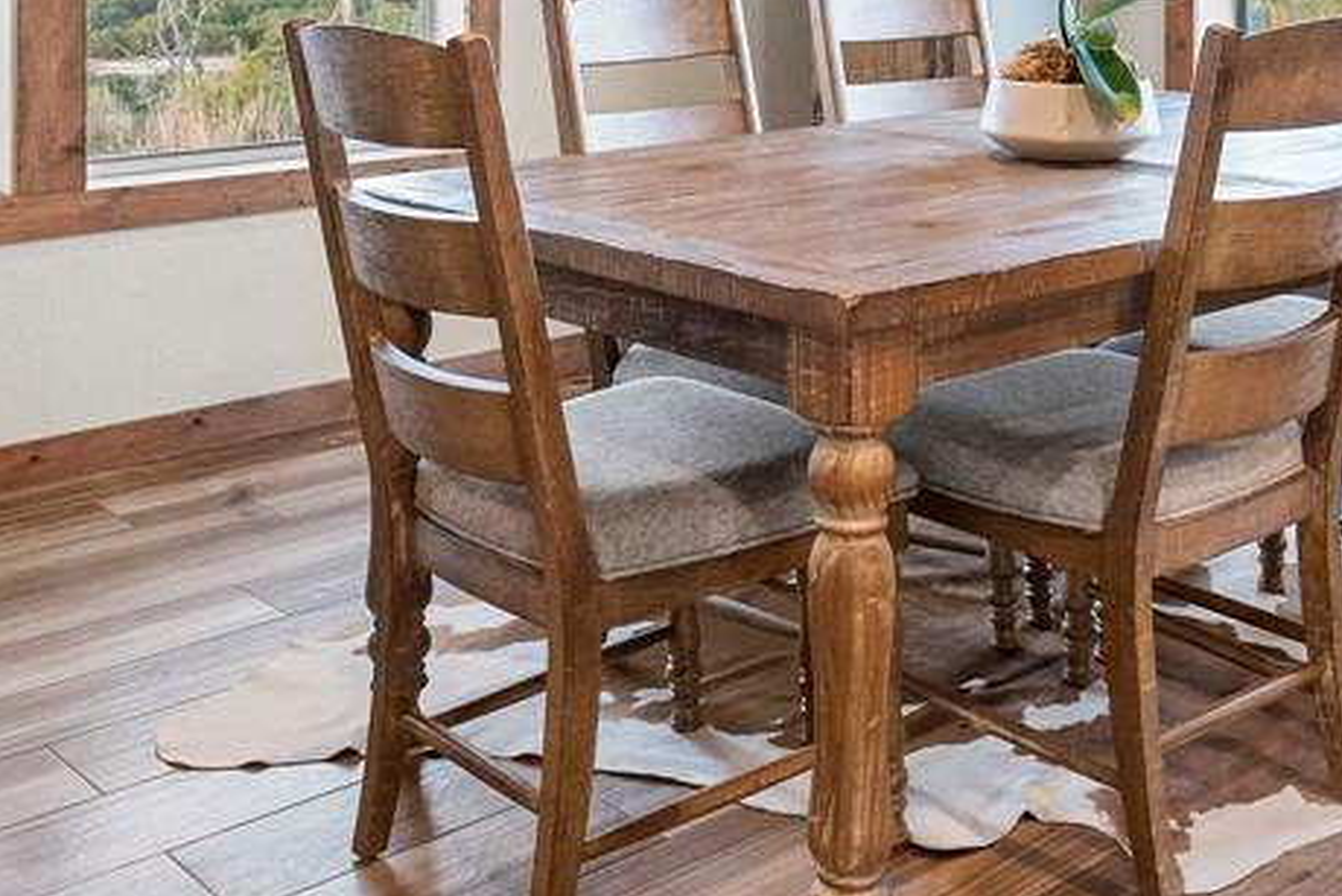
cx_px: 881
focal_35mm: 49
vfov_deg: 25.6
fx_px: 1827
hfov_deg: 39.9
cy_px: -83
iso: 3200
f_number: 9
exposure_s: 1/8
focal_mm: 22
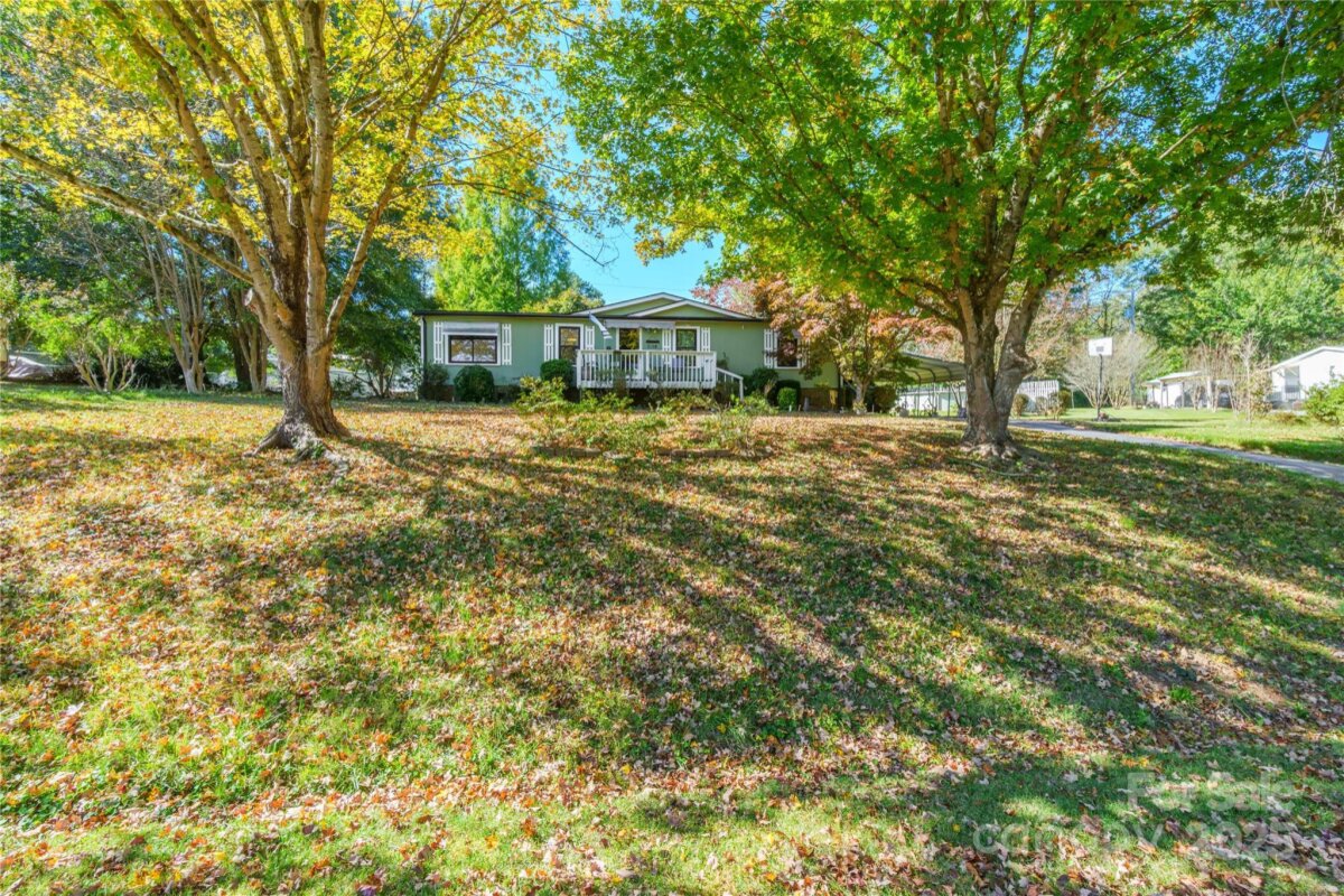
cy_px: 448
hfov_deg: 95.0
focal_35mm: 16
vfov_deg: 72.1
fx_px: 616
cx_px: 672
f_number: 9
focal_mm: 11
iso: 800
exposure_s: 1/320
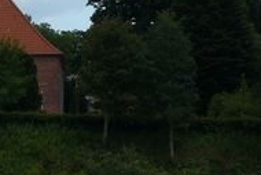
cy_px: 7
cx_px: -56
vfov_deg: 3.8
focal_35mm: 358
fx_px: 2597
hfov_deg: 5.7
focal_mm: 18.2
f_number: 5.6
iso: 100
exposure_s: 1/400
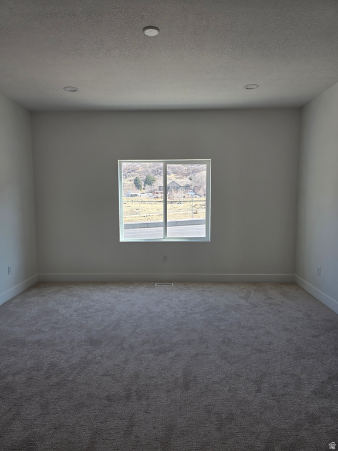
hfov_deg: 58.9
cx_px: 169
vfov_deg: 73.9
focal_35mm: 23
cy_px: 226
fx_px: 299
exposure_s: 1/120
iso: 16
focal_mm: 6.3
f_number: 1.7
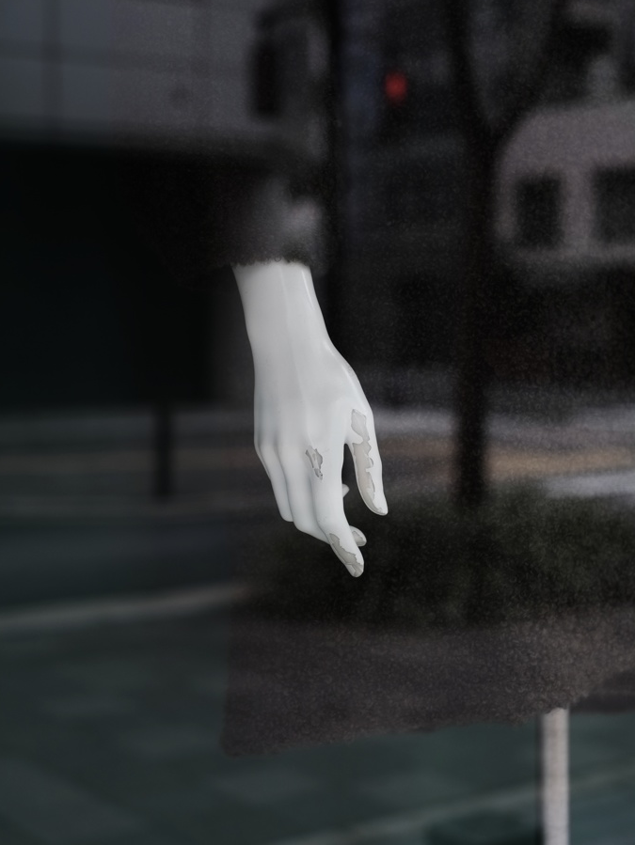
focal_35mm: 58
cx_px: 316
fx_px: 1418
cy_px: 462
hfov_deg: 25.2
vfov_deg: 33.2
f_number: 2.5
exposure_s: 1/125
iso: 200
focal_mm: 35
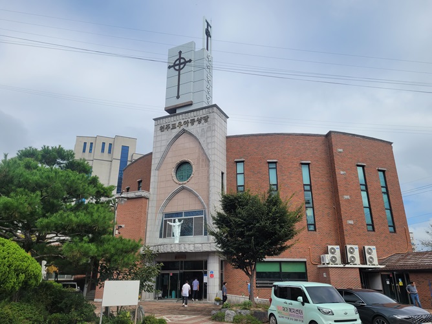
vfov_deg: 53.1
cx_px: 216
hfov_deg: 67.3
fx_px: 324
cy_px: 162
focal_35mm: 26
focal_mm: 5.4
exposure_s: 1/2510
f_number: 1.8
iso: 40
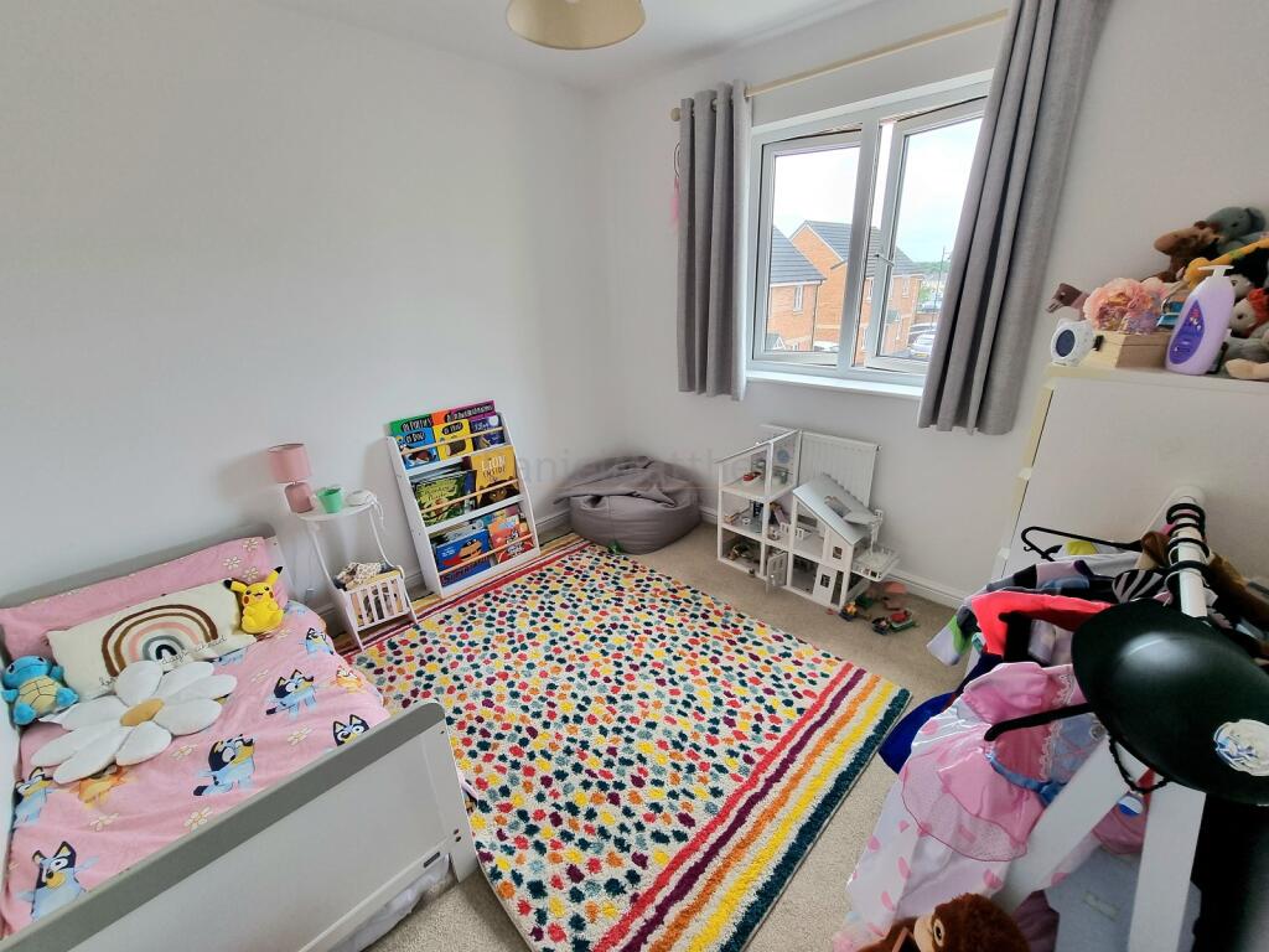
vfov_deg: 89.9
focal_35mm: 13
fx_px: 477
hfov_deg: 106.2
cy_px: 476
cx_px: 634
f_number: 2.2
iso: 64
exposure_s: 1/120
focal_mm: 2.2
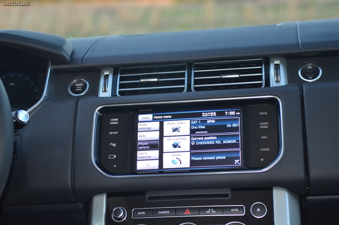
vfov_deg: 16.5
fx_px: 775
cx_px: 170
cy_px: 112
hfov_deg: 24.7
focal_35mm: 82
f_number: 2.8
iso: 800
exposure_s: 1/60
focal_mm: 55
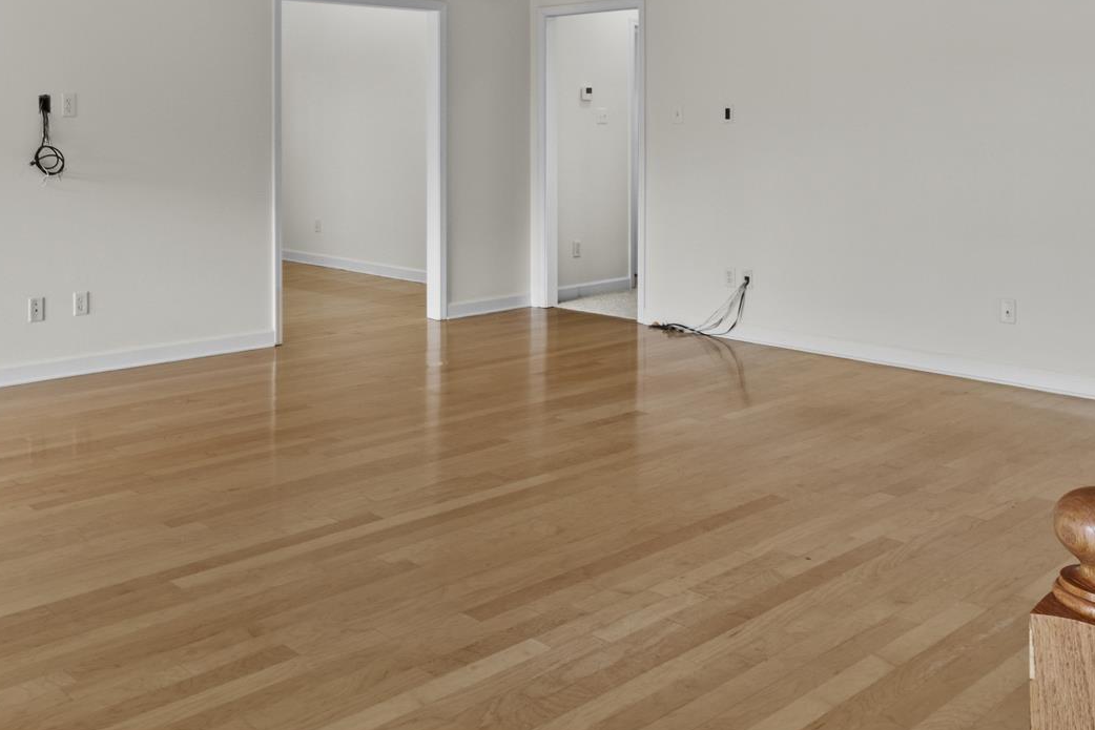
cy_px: 108
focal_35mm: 36
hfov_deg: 52.9
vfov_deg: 35.2
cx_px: 460
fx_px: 1095
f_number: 7.1
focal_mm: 10
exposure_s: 1/2
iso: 200
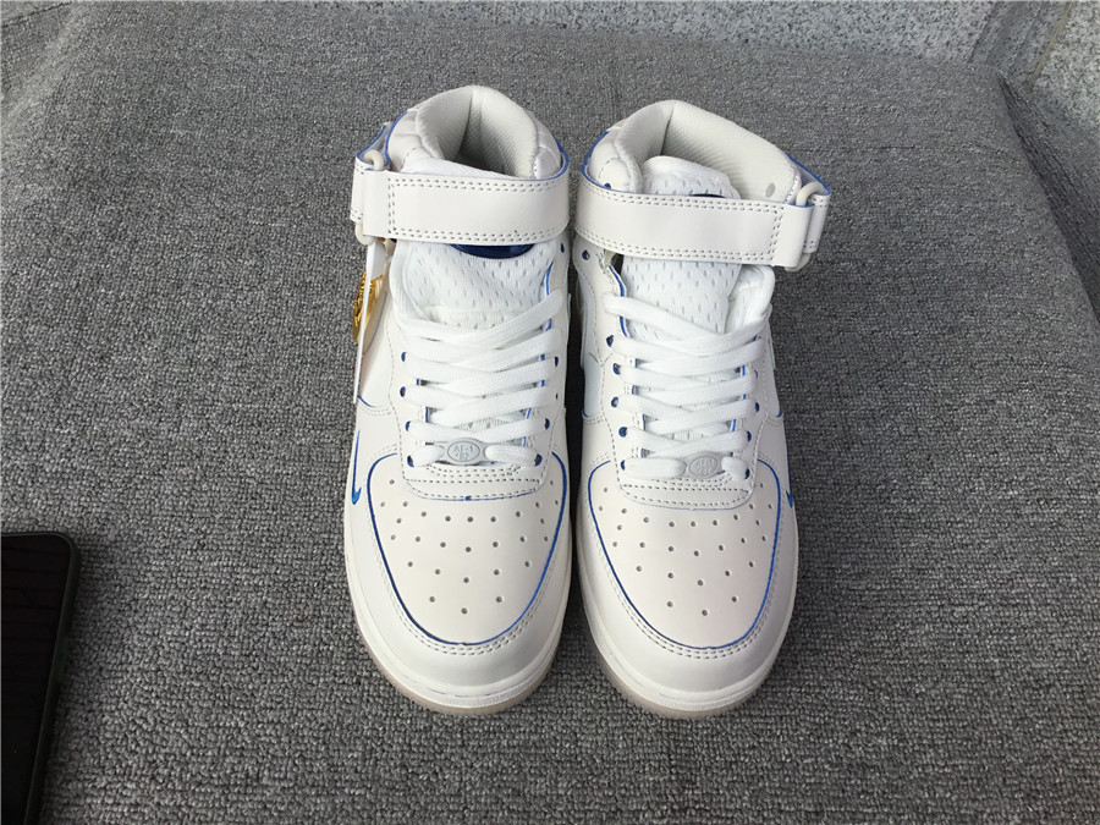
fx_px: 985
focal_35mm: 31
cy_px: 412
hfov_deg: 58.4
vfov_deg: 45.4
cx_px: 550
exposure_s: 1/652
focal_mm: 3.3
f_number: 2.4
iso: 25
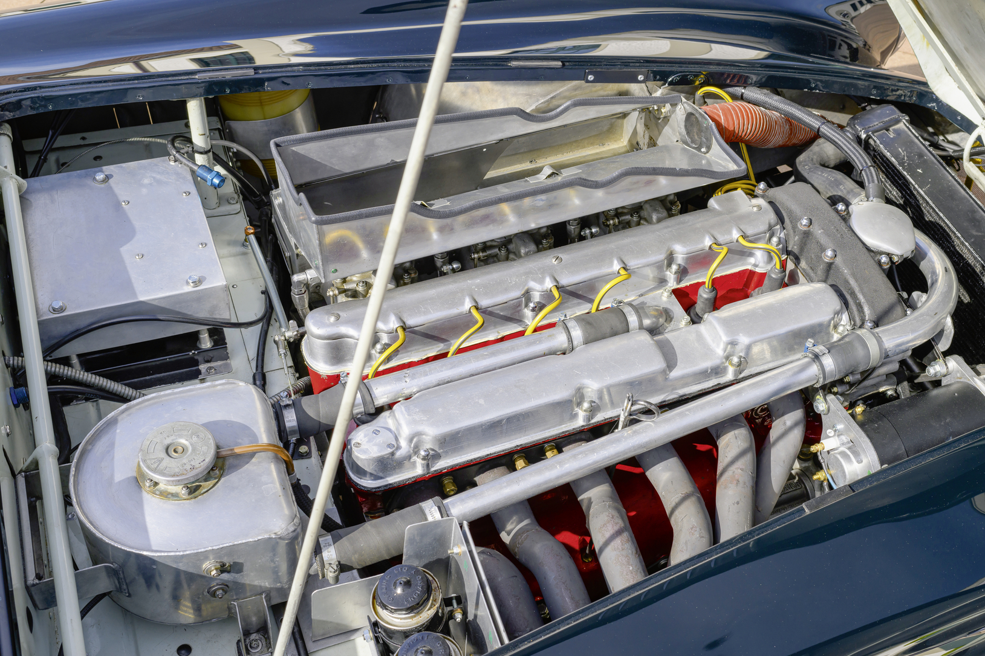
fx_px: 1204
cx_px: 562
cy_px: 334
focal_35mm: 44
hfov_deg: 44.4
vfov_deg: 30.5
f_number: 10
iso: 100
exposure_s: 1/30
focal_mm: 35
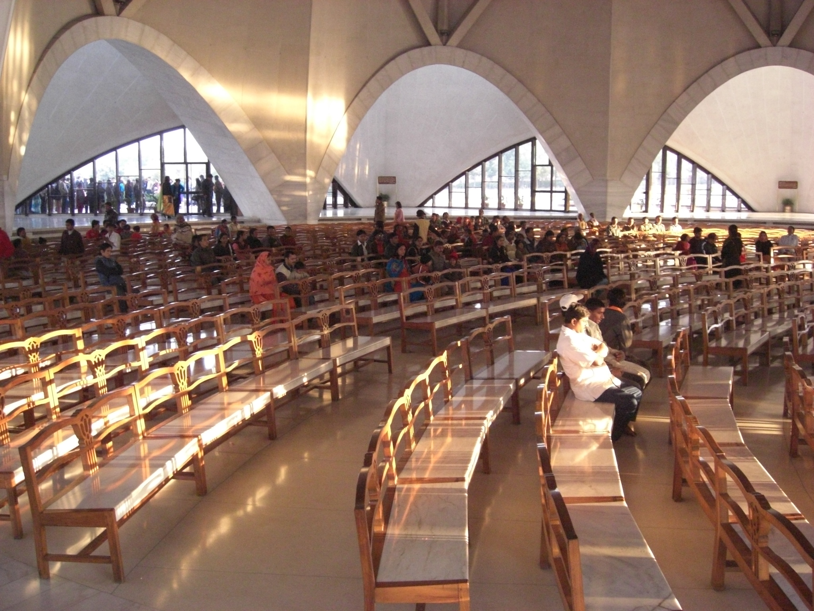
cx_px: 407
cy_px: 306
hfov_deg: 49.0
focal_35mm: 38
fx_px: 894
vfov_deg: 37.7
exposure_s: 1/80
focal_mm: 7.9
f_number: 2.8
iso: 800
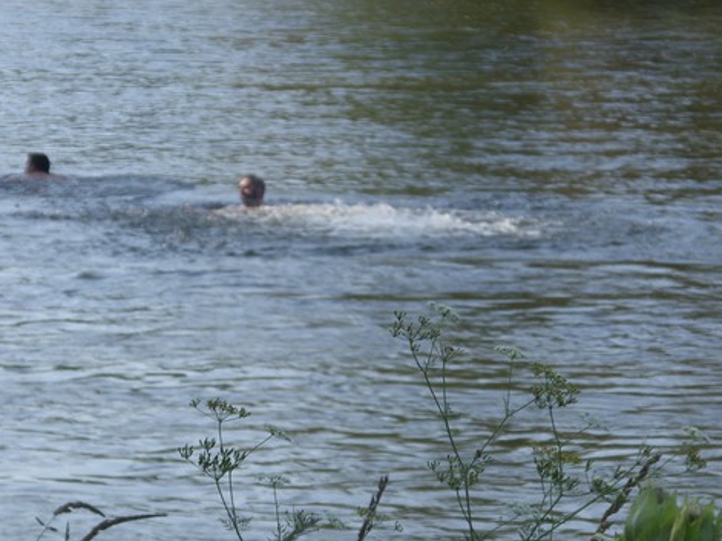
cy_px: 314
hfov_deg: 9.7
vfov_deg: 7.3
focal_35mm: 204
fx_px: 4254
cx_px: 336
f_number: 3.9
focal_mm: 21.3
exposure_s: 1/438
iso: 50
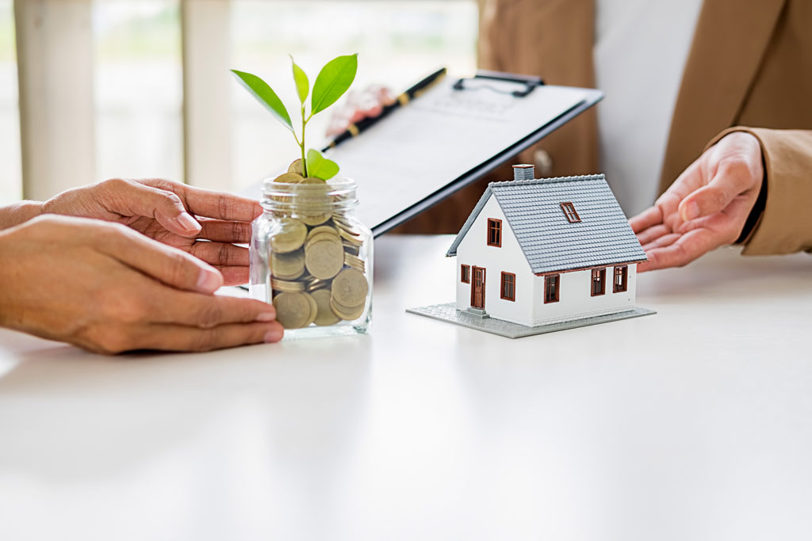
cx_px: 406
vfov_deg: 25.5
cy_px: 270
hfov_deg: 37.5
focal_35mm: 53
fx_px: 1196
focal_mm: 35
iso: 200
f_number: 2
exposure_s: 1/180
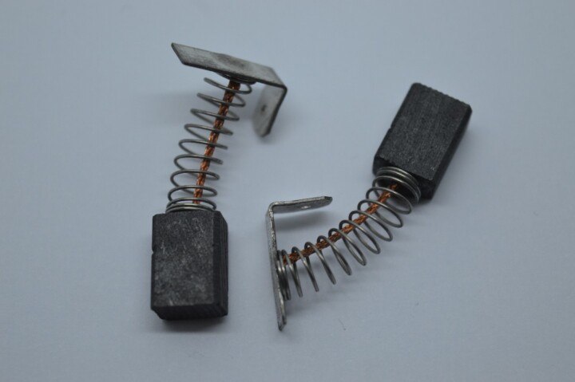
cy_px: 191
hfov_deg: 24.6
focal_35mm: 82
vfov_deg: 16.5
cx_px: 288
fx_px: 1317
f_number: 5.6
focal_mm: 55
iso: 320
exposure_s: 1/125
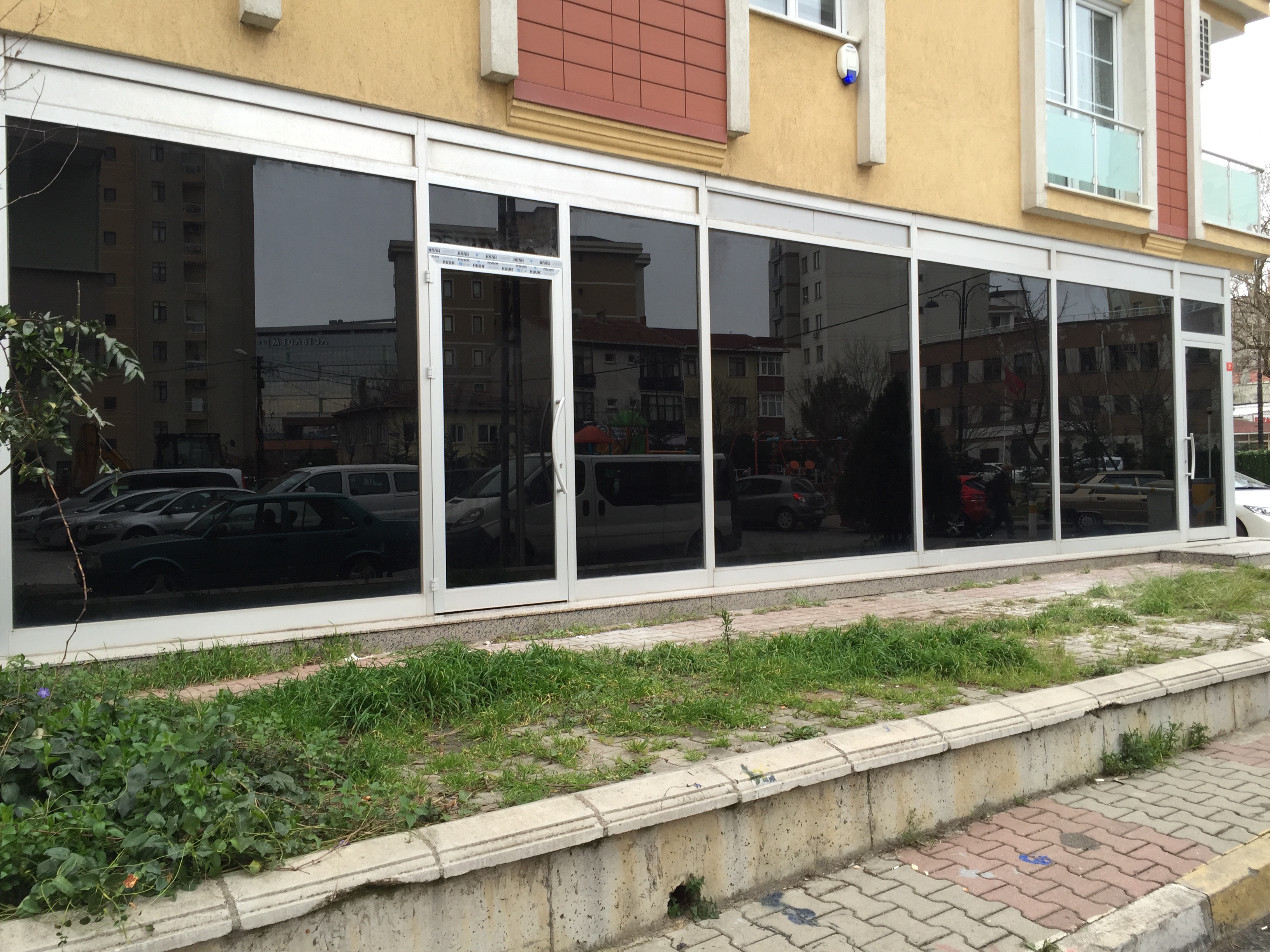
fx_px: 1064
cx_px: 635
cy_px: 476
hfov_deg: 61.7
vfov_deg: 48.2
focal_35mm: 29
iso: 32
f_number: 2.2
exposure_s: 1/50
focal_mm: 4.15
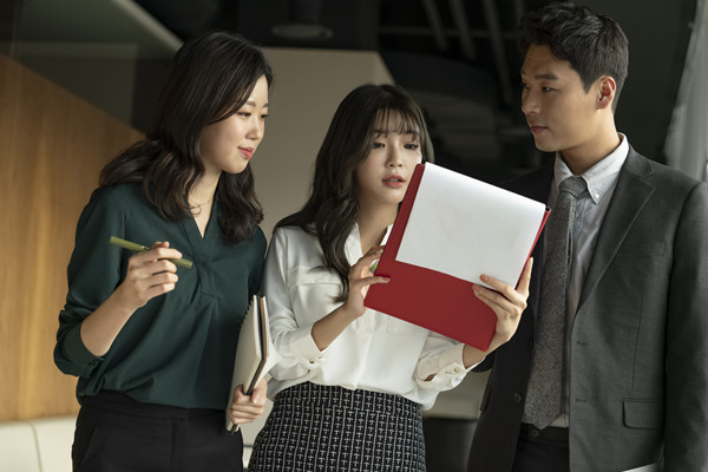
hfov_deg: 28.8
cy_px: 236
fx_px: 1377
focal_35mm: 70
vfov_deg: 19.5
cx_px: 354
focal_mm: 70
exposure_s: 1/400
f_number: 4
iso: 320
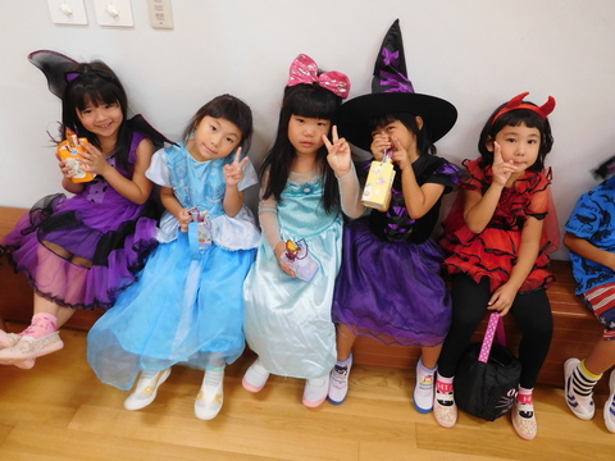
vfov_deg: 54.9
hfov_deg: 69.4
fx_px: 444
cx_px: 308
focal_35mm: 25
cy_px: 230
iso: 320
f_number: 3.4
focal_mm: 4.5
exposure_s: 1/30
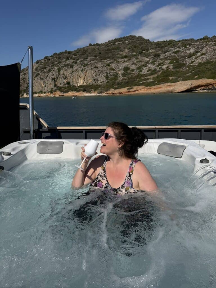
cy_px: 144
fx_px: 200
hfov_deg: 56.8
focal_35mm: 24
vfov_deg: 71.6
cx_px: 108
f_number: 1.78
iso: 80
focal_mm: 6.76
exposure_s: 1/10309
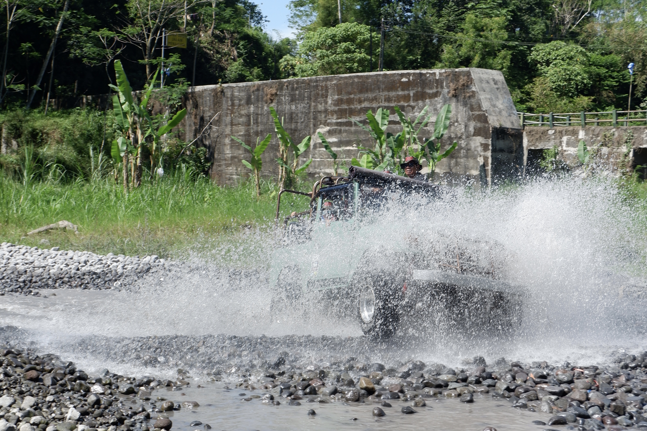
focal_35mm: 47
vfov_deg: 28.6
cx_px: 324
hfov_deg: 41.9
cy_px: 216
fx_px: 845
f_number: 6.4
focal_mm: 31
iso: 200
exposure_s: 1/400
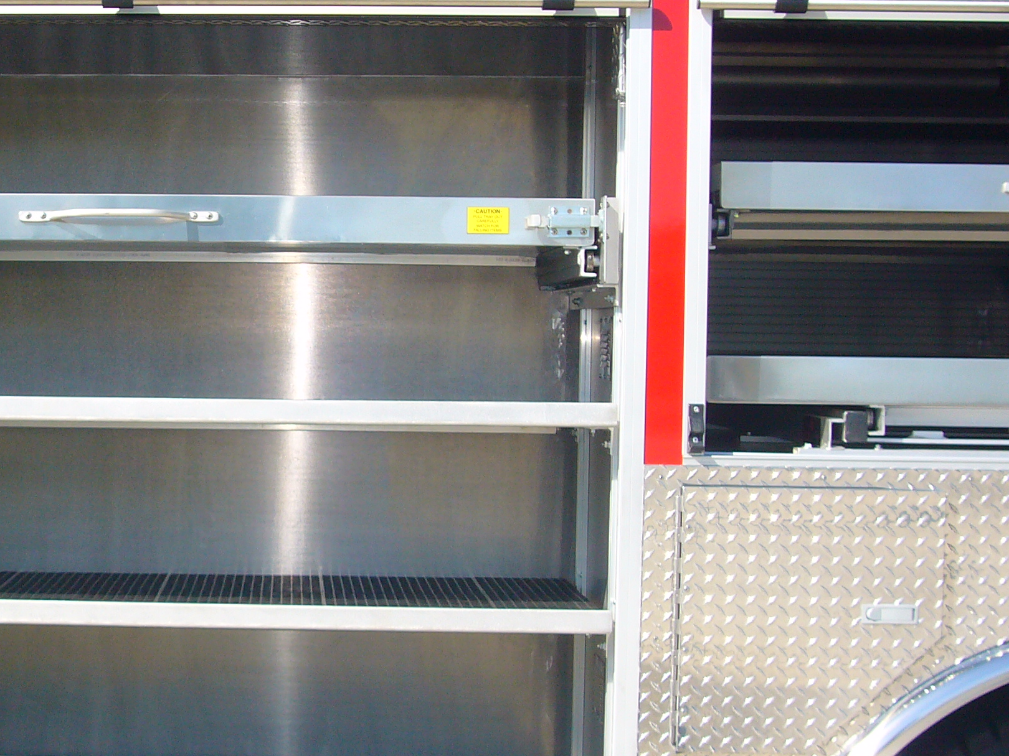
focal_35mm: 73
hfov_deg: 26.0
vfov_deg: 20.1
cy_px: 451
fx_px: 2128
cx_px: 140
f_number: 7.1
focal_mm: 6.9
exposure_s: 1/160
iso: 80
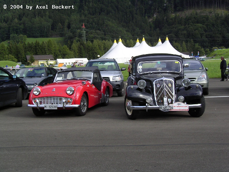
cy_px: 86
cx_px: 114
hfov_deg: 32.7
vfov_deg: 24.8
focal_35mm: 59
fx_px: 390
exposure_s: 1/162
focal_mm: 9.3
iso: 50
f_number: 6.1
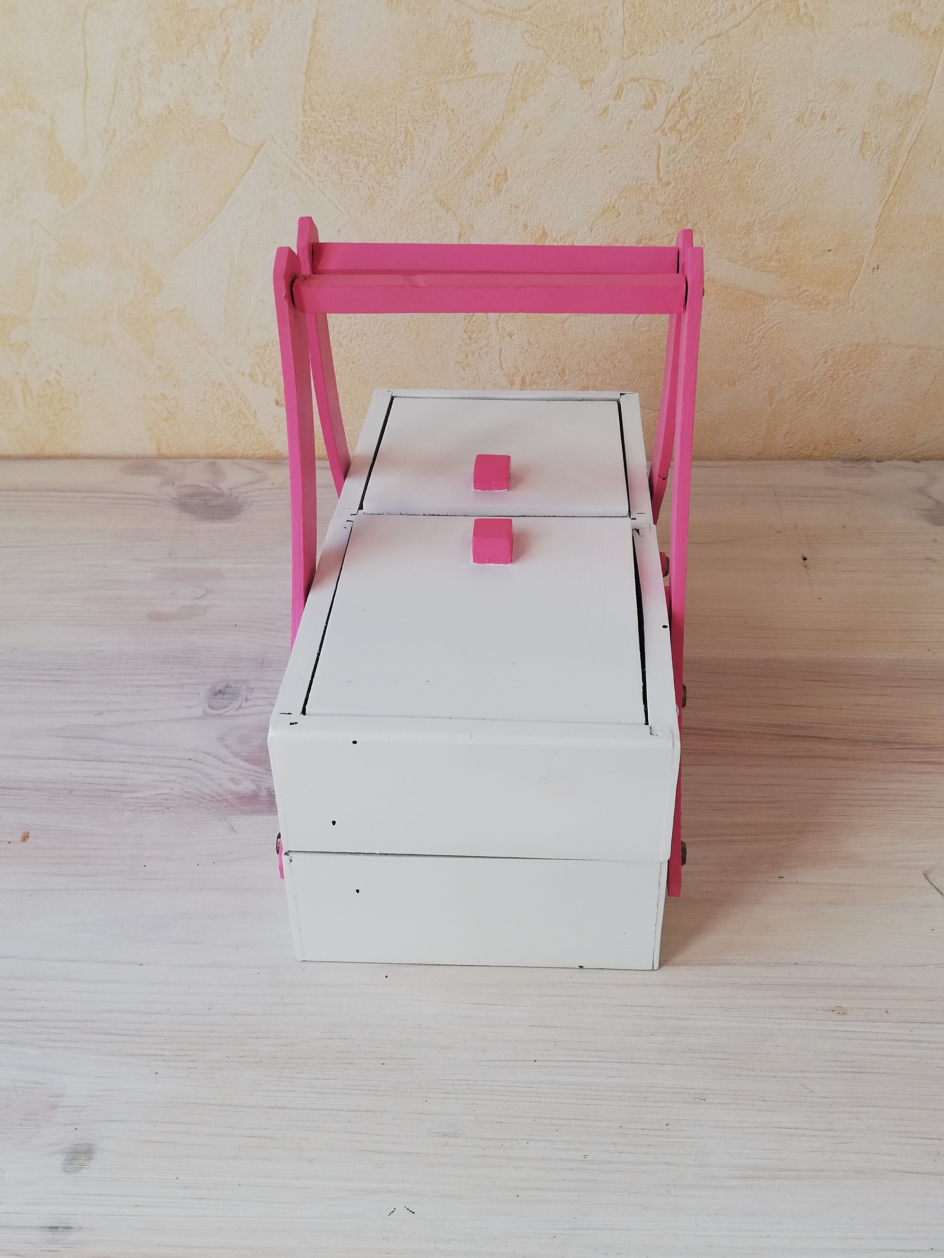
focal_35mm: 34
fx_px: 1236
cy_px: 629
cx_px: 472
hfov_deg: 41.8
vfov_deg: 54.0
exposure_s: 1/100
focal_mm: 3.81
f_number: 2.2
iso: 50
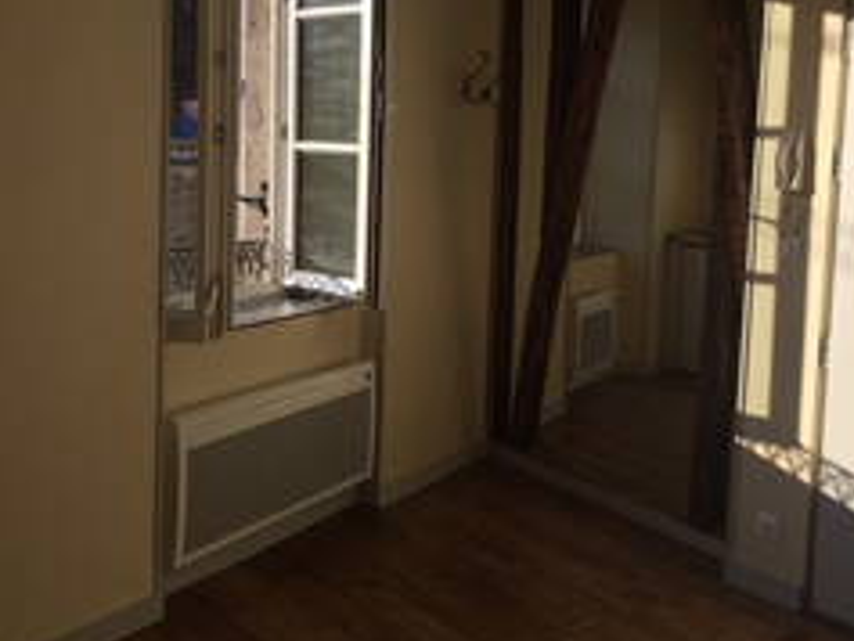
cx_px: 587
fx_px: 1086
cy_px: 248
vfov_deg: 32.8
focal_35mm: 44
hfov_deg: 42.2
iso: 25
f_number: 2.2
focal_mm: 4.15
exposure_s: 1/827
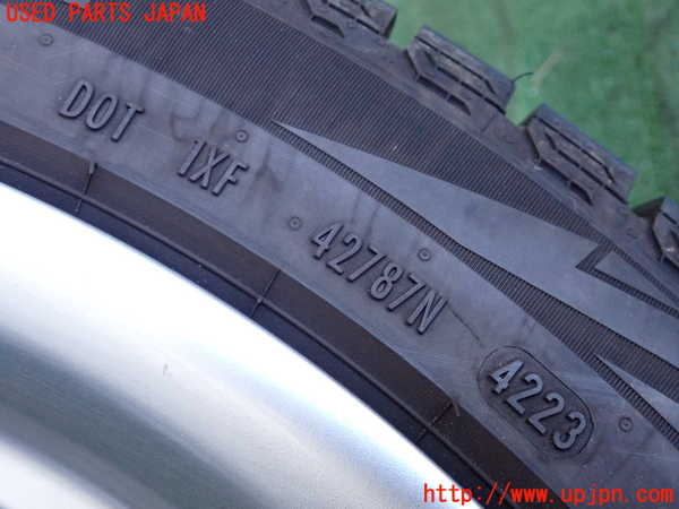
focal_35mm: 41
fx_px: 804
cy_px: 254
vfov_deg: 35.1
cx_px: 340
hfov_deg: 45.8
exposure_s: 1/125
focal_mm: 7.31
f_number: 2.8
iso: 640
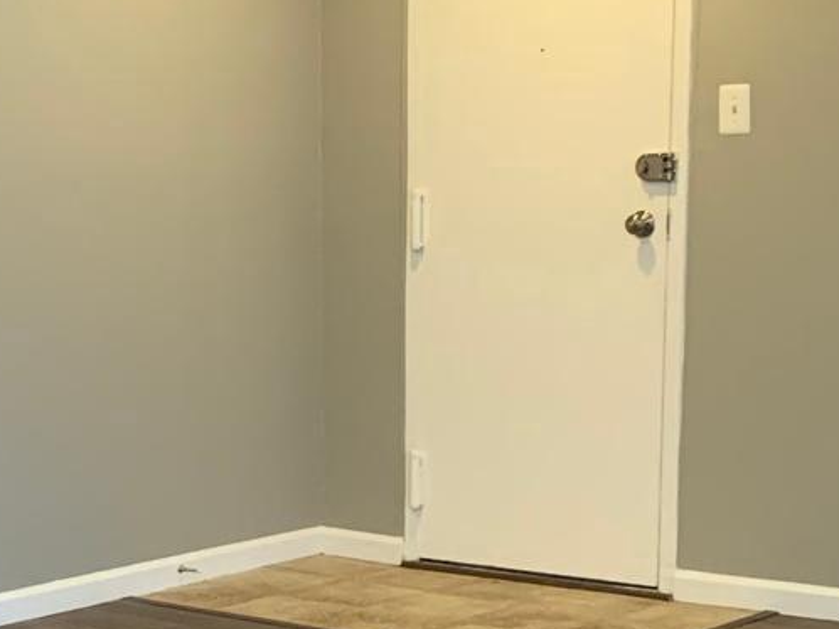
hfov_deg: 18.3
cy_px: 612
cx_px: 217
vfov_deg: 13.6
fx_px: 2592
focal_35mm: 107
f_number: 1.8
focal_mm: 4.25
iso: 400
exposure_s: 1/60
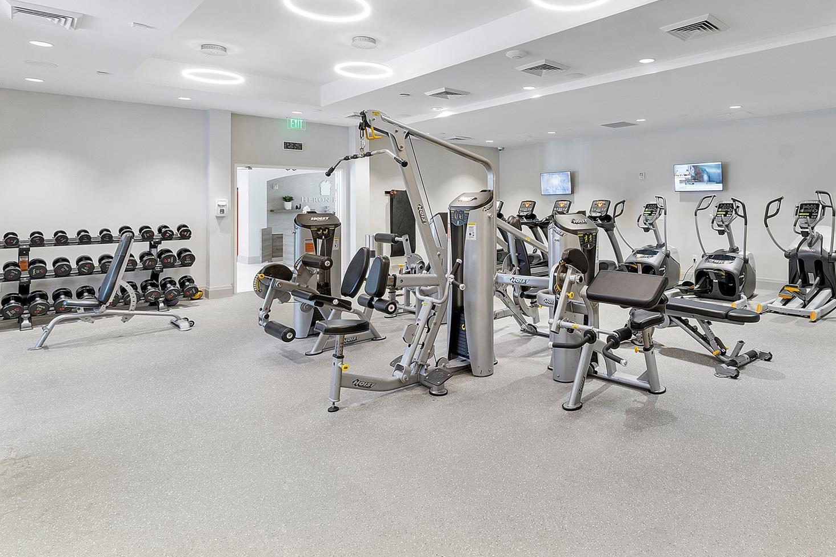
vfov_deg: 58.5
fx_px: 488
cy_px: 197
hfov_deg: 79.5
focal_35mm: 21
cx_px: 530
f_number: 11
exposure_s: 1/2
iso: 160
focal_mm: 10
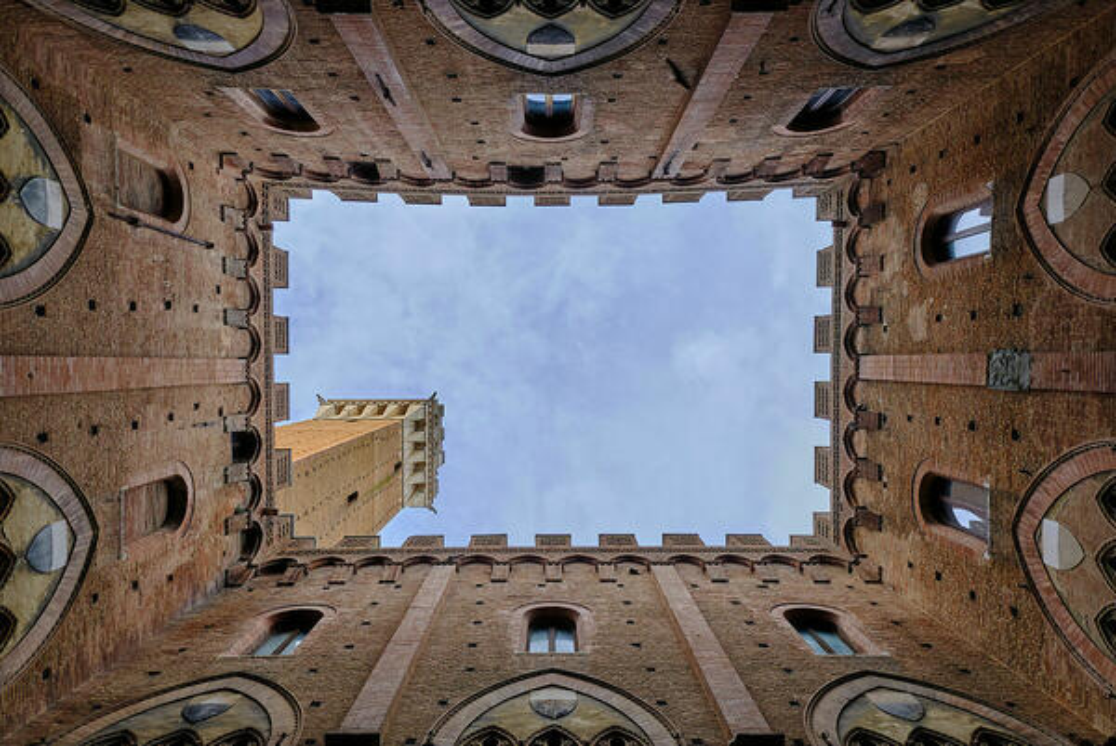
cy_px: 373
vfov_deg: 53.2
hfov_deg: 73.7
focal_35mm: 24
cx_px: 558
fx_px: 745
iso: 200
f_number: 5.6
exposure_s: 1/100
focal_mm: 16
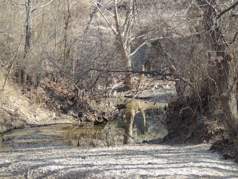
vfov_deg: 9.6
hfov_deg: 12.7
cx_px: 119
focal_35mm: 155
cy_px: 90
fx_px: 1066
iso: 100
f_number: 4.4
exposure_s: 1/125
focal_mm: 27.6
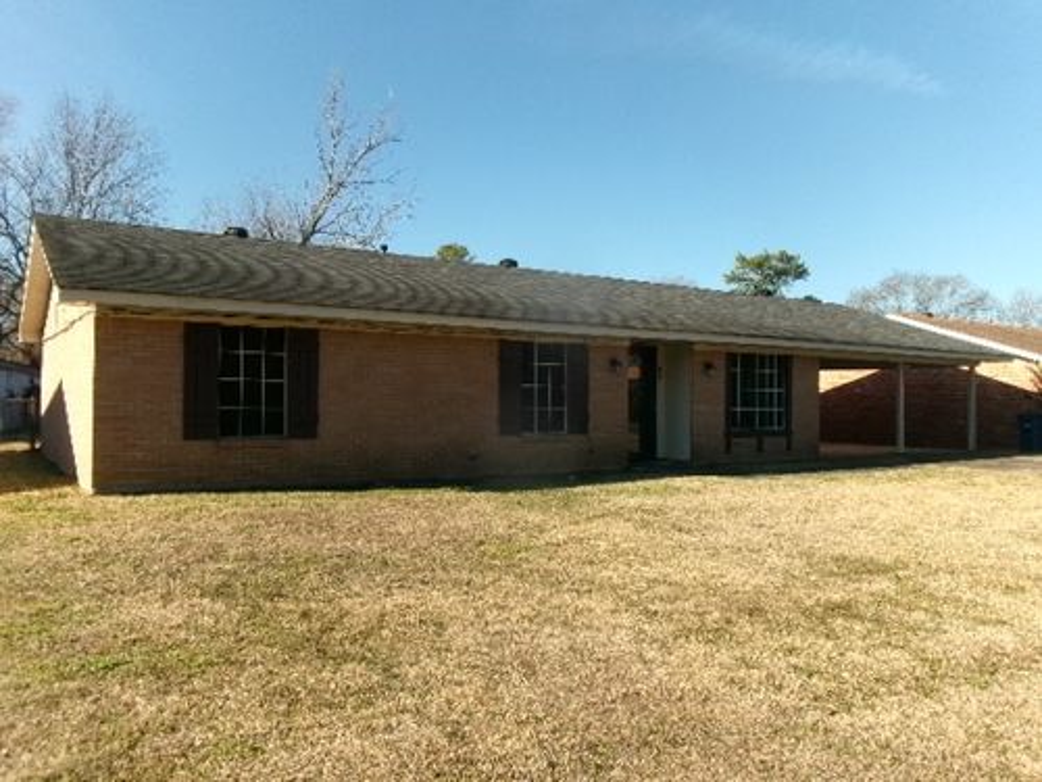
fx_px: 843
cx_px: 521
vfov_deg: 49.7
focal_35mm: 28
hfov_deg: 63.4
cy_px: 391
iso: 100
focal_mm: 5.1
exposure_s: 1/85
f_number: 10.8
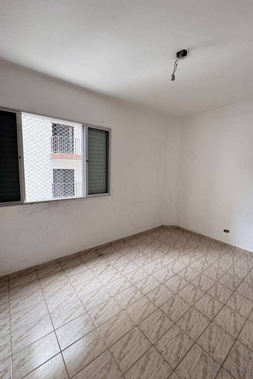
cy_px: 186
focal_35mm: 15
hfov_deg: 77.3
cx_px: 129
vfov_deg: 100.4
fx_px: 158
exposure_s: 1/99
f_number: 2.2
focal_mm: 2.22
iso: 125
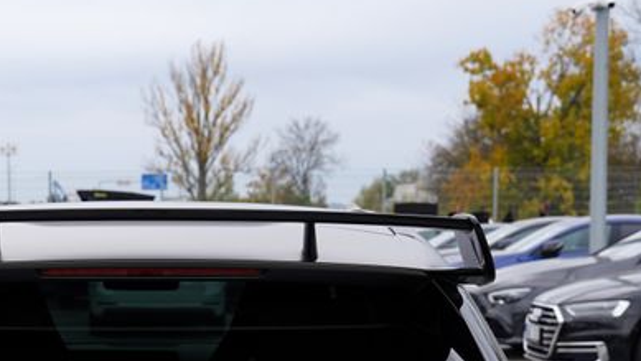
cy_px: 542
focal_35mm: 91
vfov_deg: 12.6
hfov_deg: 23.2
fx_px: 1547
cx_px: 153
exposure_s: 1/125
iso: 100
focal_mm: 33
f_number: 5
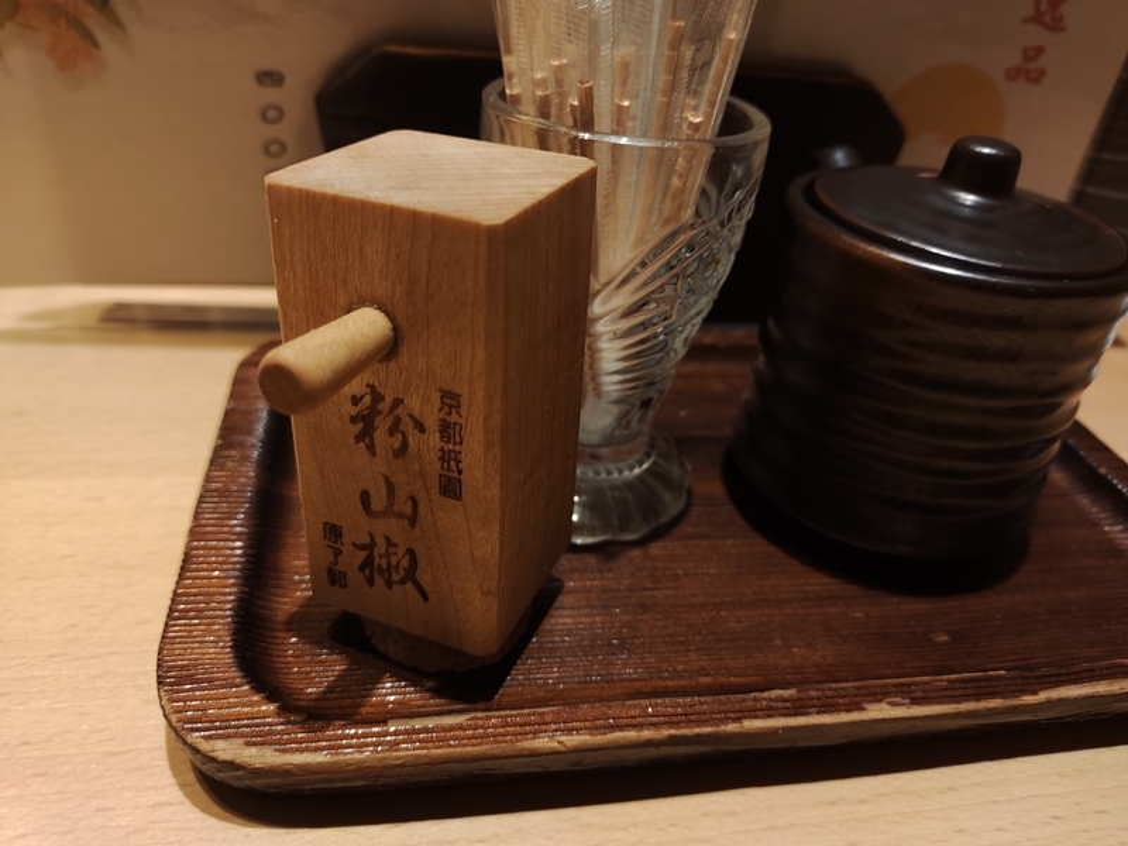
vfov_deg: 51.4
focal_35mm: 27
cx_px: 564
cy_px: 423
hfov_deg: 65.3
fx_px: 880
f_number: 1.79
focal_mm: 4.71
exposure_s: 1/33
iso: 370
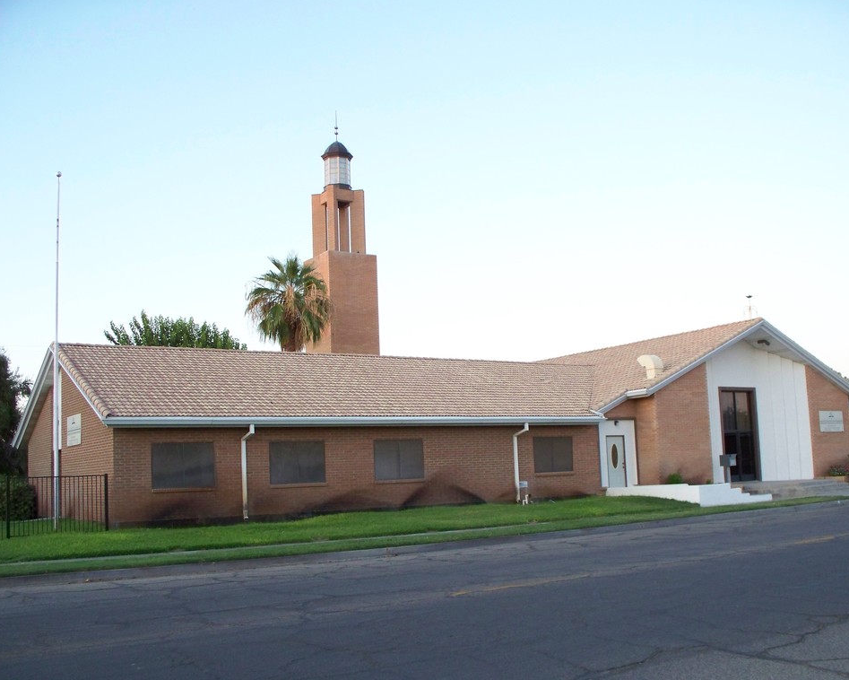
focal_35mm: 38
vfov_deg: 39.2
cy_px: 343
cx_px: 450
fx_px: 955
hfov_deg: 47.9
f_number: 2.8
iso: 250
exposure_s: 1/125
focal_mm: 7.54
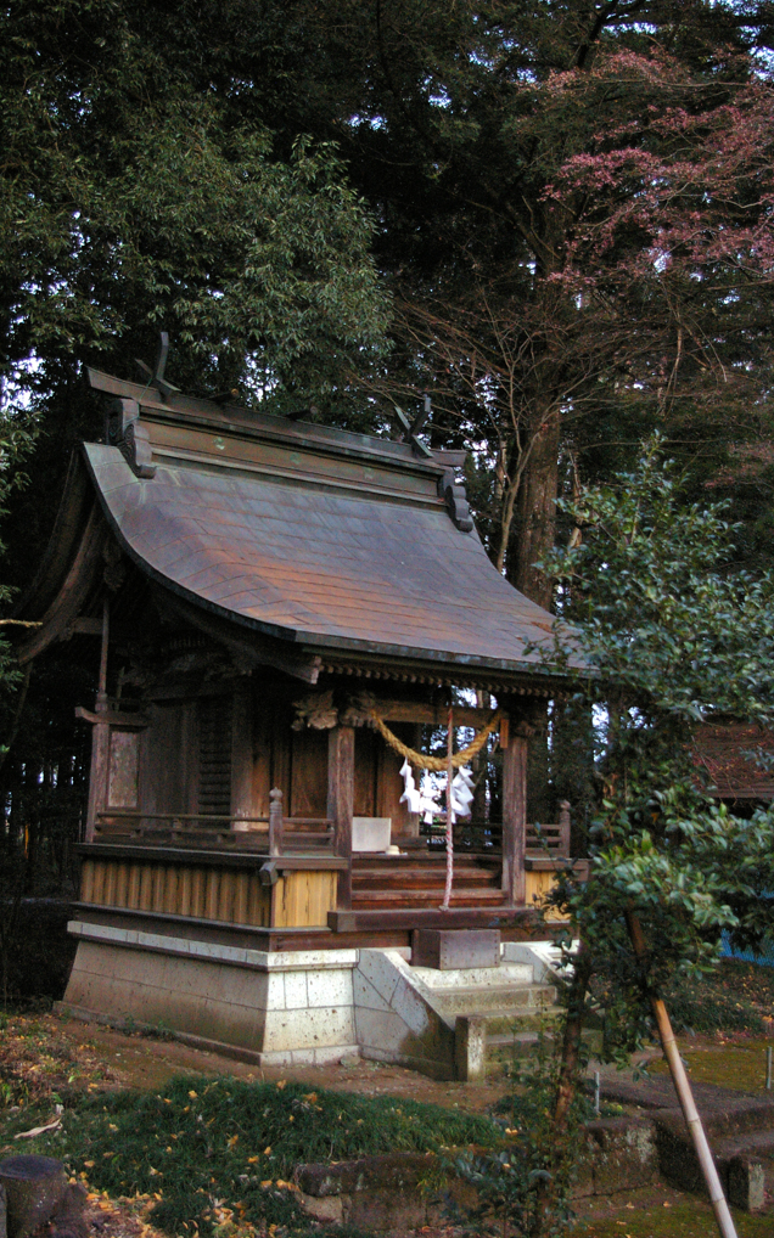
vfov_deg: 46.2
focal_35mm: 43
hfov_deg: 29.9
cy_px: 617
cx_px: 403
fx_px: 1452
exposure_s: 1/30
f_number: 4
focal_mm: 28
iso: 1600
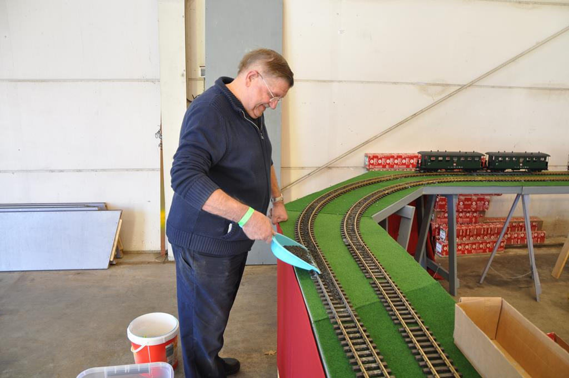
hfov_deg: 67.4
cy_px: 189
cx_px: 284
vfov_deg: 47.8
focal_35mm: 27
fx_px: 426
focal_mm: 18
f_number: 5
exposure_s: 1/25
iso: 400
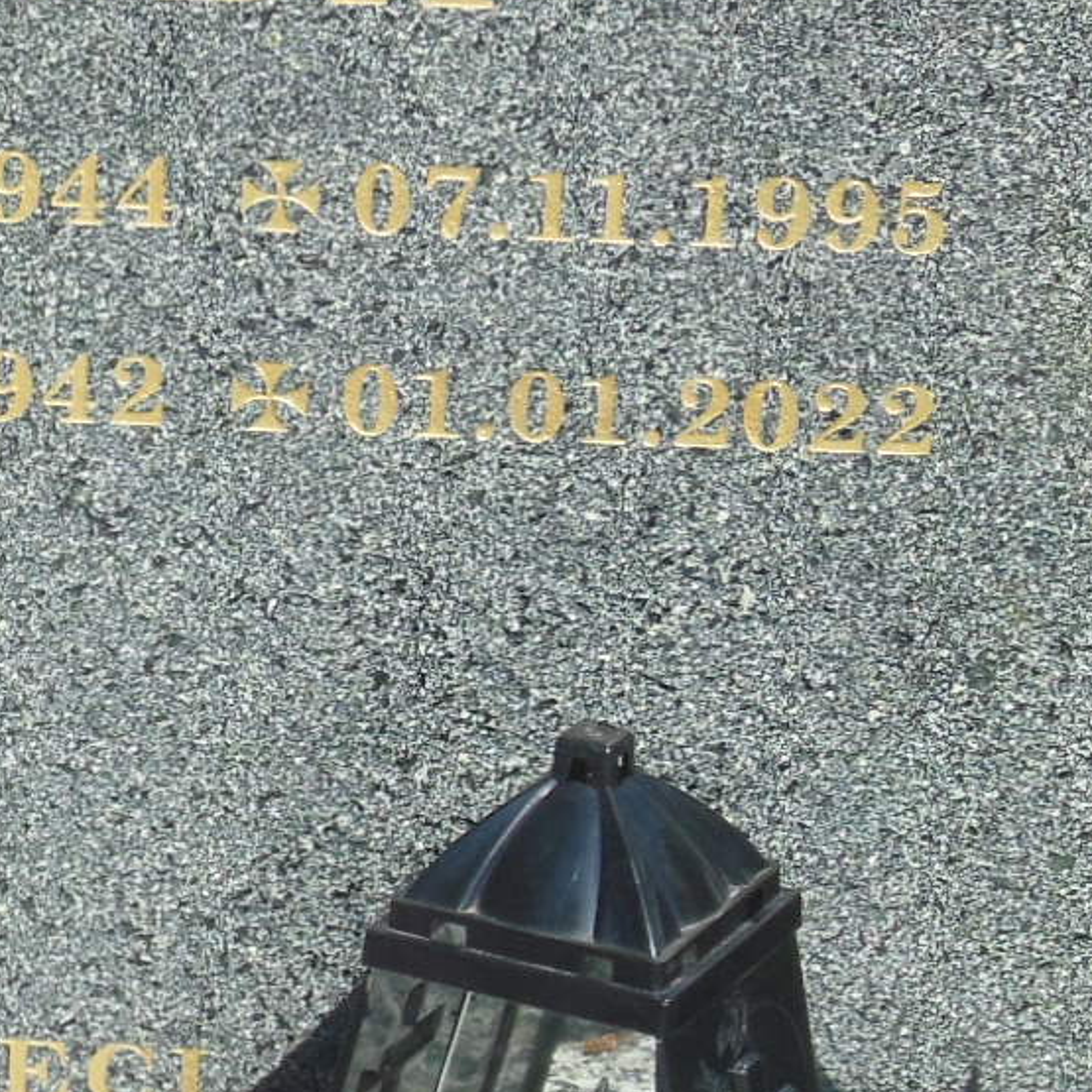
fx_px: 6460
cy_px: 639
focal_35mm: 181
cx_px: -547
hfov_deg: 9.4
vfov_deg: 9.7
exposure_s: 1/1000
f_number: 4
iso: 125
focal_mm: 8.9
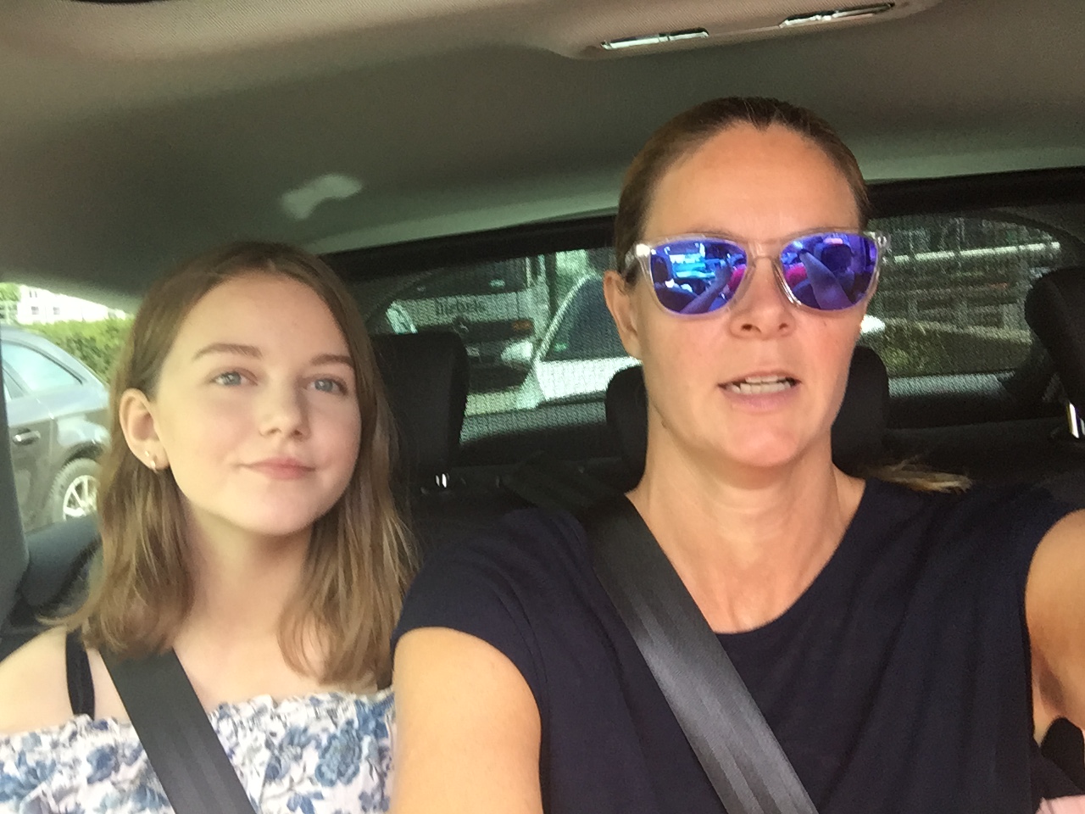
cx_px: 542
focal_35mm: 31
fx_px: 972
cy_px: 407
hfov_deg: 58.4
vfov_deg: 45.4
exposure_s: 1/50
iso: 50
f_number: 2.2
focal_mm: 2.65
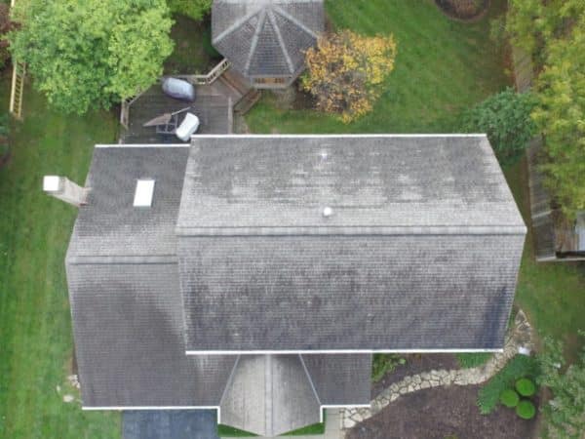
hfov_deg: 81.7
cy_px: 220
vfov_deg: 66.0
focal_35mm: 20
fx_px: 338
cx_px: 292
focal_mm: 3.61
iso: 121
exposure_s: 1/100
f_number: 2.8
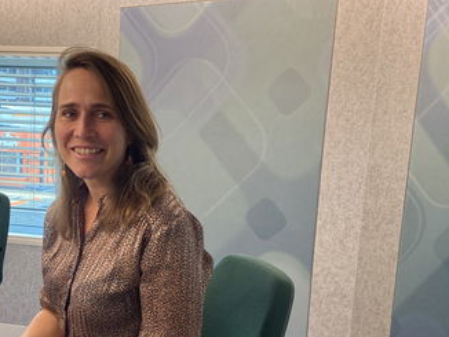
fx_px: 584
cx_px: 134
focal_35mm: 45
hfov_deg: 41.3
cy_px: 202
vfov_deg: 32.1
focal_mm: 4.25
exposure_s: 1/84
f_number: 1.8
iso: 100
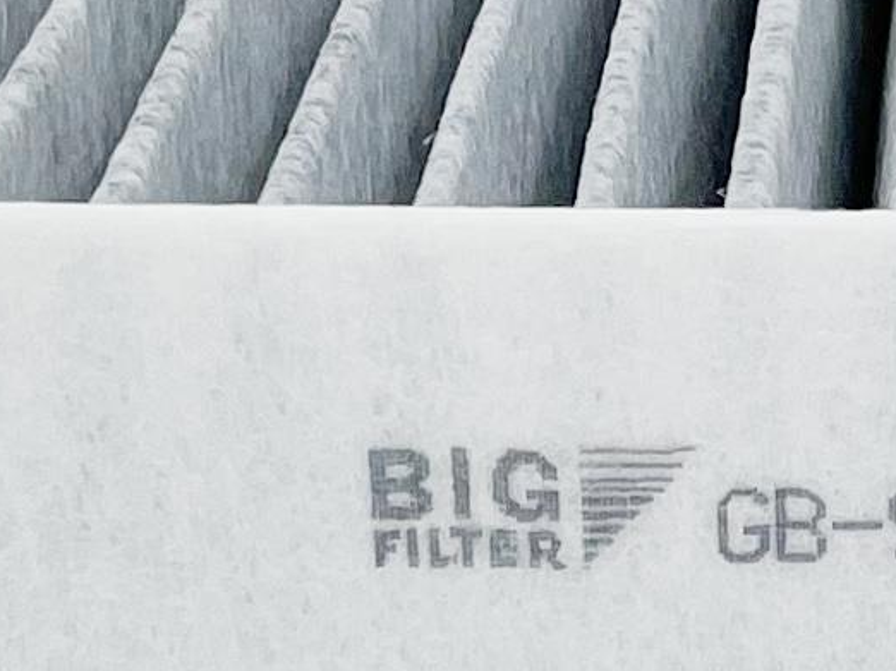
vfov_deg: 7.4
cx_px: 997
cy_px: 194
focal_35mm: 201
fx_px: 5200
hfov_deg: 9.7
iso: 32
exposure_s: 1/1006
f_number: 1.6
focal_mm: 4.2
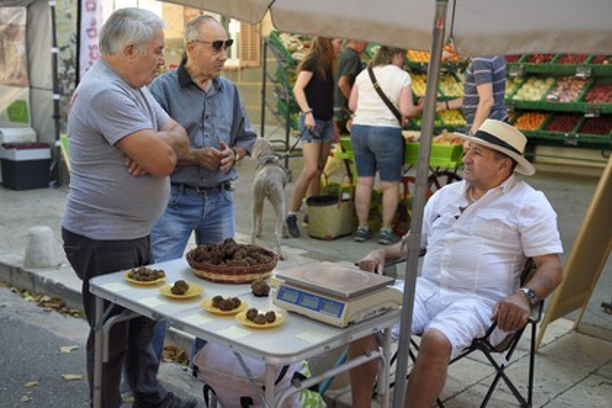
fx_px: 714
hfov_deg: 46.4
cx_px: 306
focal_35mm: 42
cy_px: 204
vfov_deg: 31.9
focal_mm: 42
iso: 200
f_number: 3.5
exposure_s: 1/100
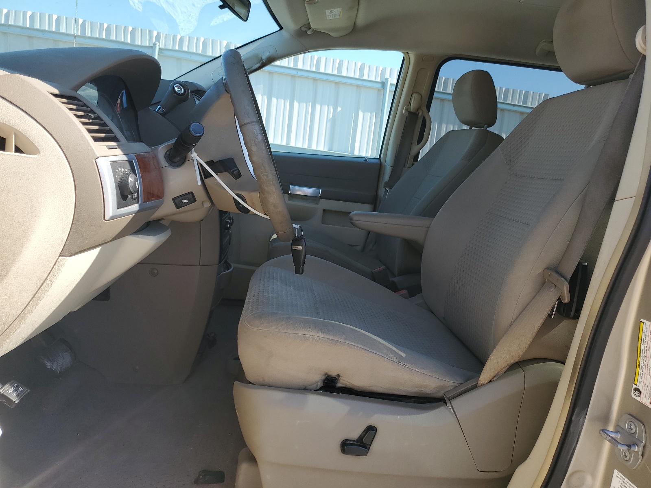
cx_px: 326
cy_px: 244
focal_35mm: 26
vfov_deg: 53.1
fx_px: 489
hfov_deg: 67.3
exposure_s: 1/909
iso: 50
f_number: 1.5
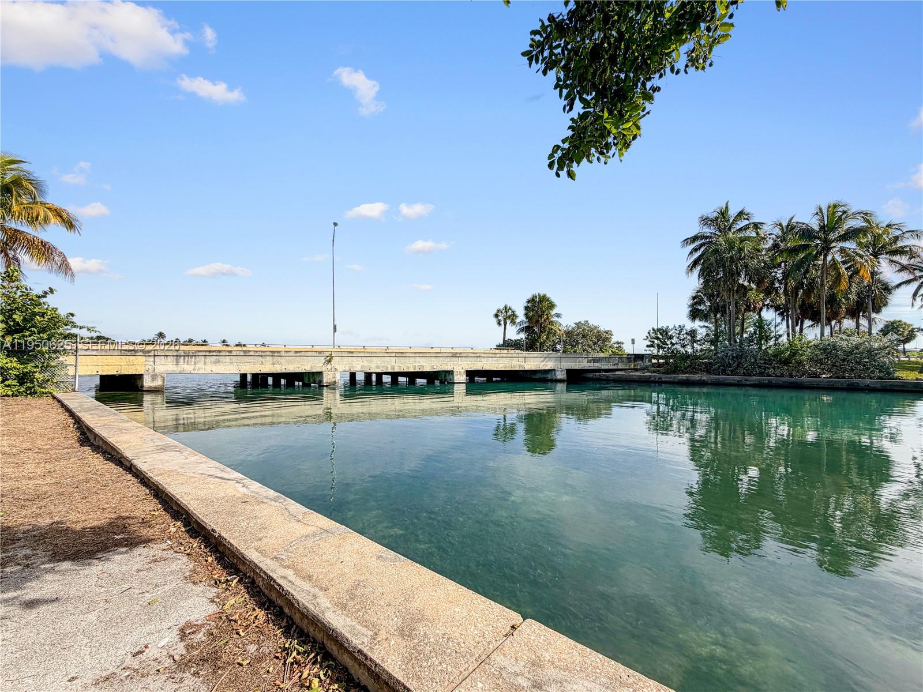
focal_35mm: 14
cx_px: 462
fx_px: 373
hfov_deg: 102.1
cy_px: 346
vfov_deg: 85.7
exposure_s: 1/1200
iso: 20
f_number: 2.2
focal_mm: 2.22
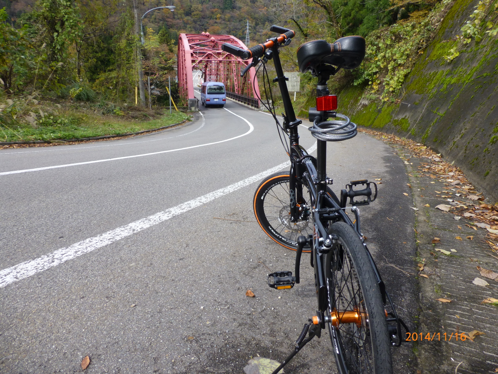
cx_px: 249
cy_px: 187
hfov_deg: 71.6
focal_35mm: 24
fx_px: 345
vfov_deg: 56.8
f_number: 4
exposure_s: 1/250
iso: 100
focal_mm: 4.3
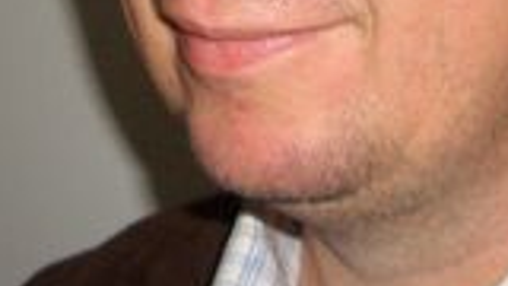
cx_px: 190
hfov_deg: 17.5
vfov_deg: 9.7
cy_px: -140
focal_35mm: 122
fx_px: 1643
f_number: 2.6
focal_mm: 5.8
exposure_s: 1/60
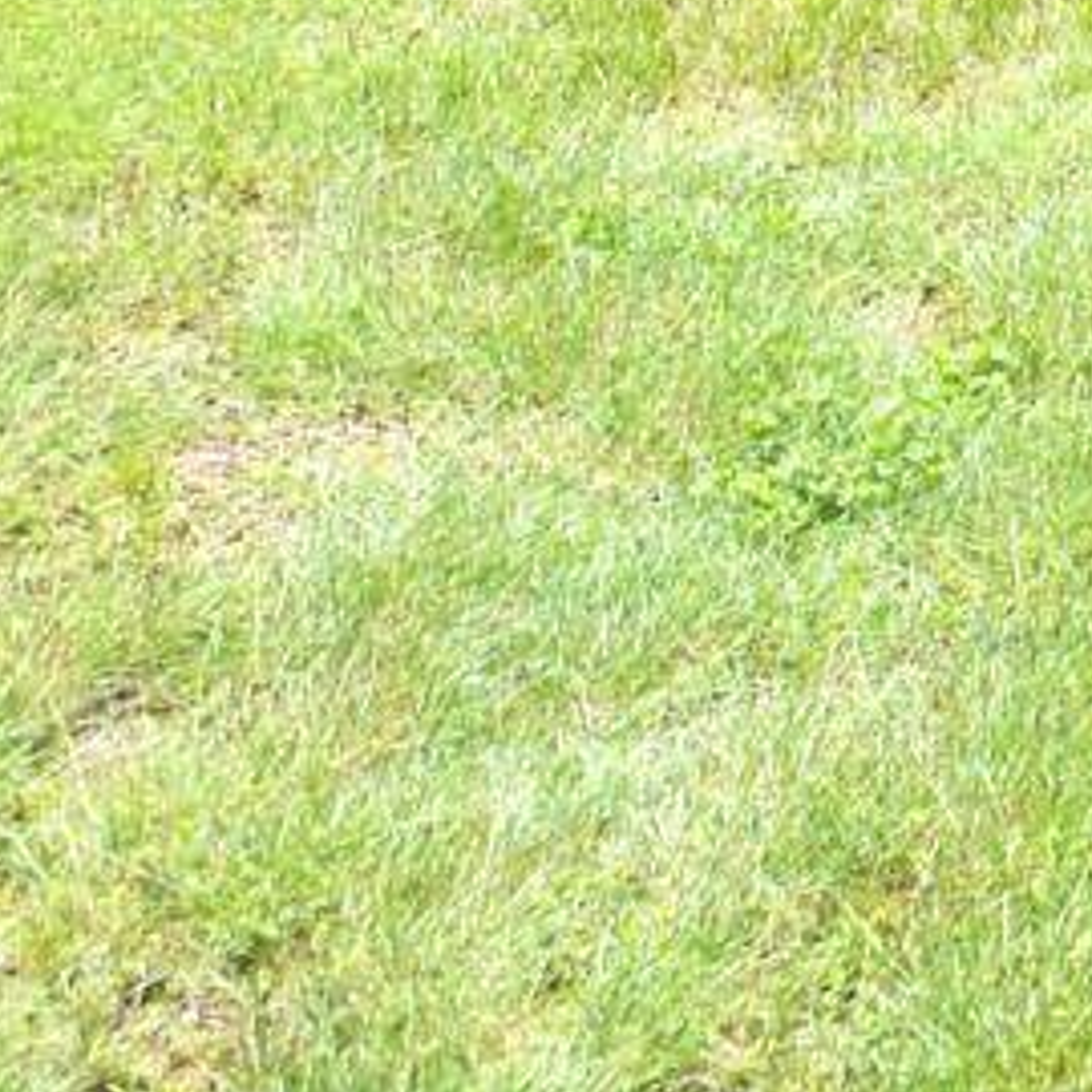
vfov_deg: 19.5
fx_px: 2534
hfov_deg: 18.8
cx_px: 1966
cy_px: -752
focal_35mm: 71
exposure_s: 1/250
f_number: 8
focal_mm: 10
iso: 100
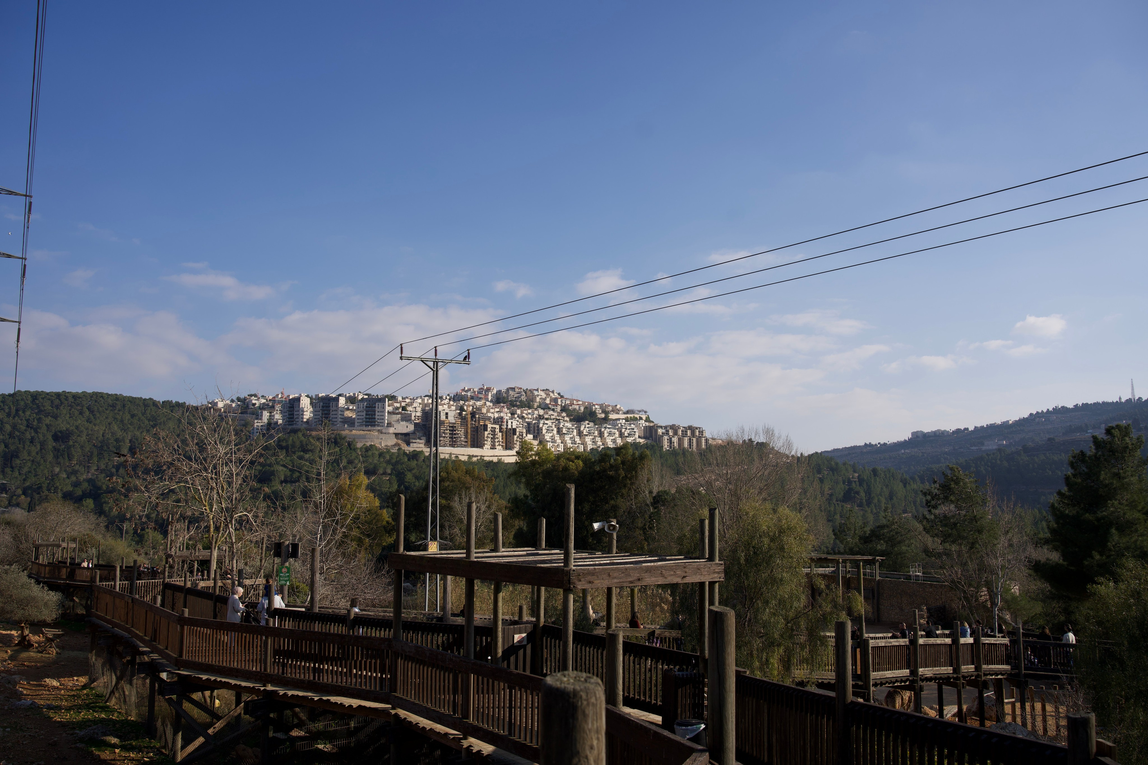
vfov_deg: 46.4
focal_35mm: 28
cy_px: 382
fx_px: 893
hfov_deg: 65.5
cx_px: 574
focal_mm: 28
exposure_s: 1/800
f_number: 5
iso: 100
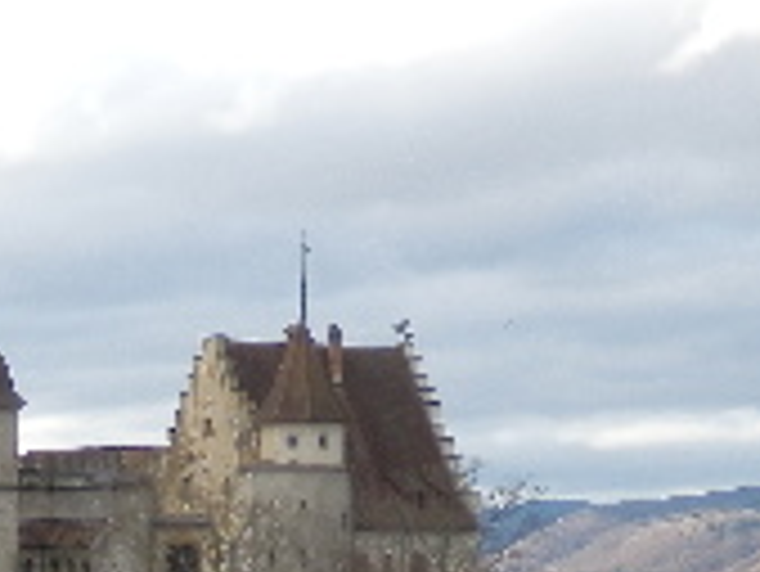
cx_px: -310
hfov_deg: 10.8
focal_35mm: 178
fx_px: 3911
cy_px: 732
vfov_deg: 8.2
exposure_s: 1/200
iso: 80
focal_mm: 8.9
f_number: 4
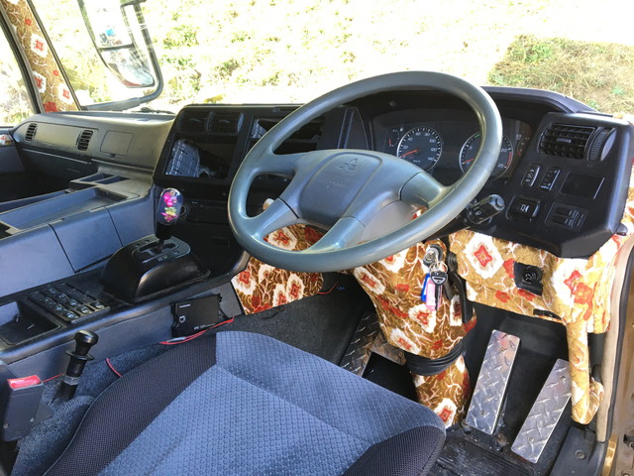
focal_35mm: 29
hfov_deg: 61.7
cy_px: 238
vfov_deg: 48.2
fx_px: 531
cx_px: 317
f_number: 2.2
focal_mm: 4.15
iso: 32
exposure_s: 1/30
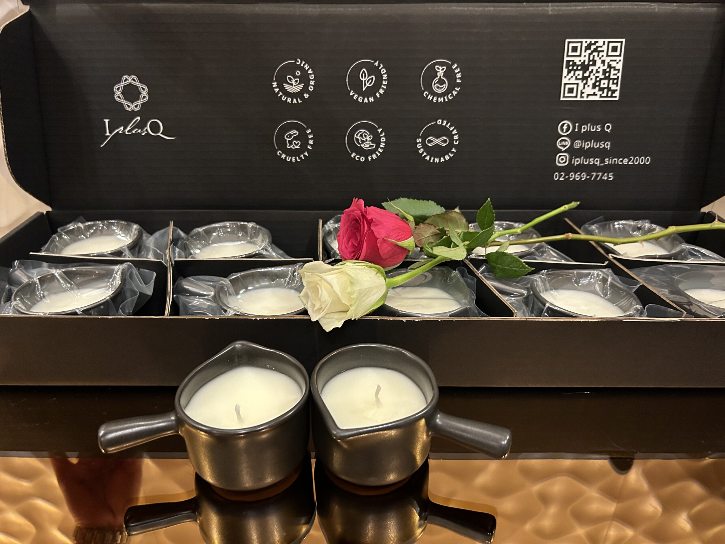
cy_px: 272
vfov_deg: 53.1
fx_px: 545
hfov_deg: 67.3
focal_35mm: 26
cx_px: 362
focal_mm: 5.7
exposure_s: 1/33
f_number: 1.5
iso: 500
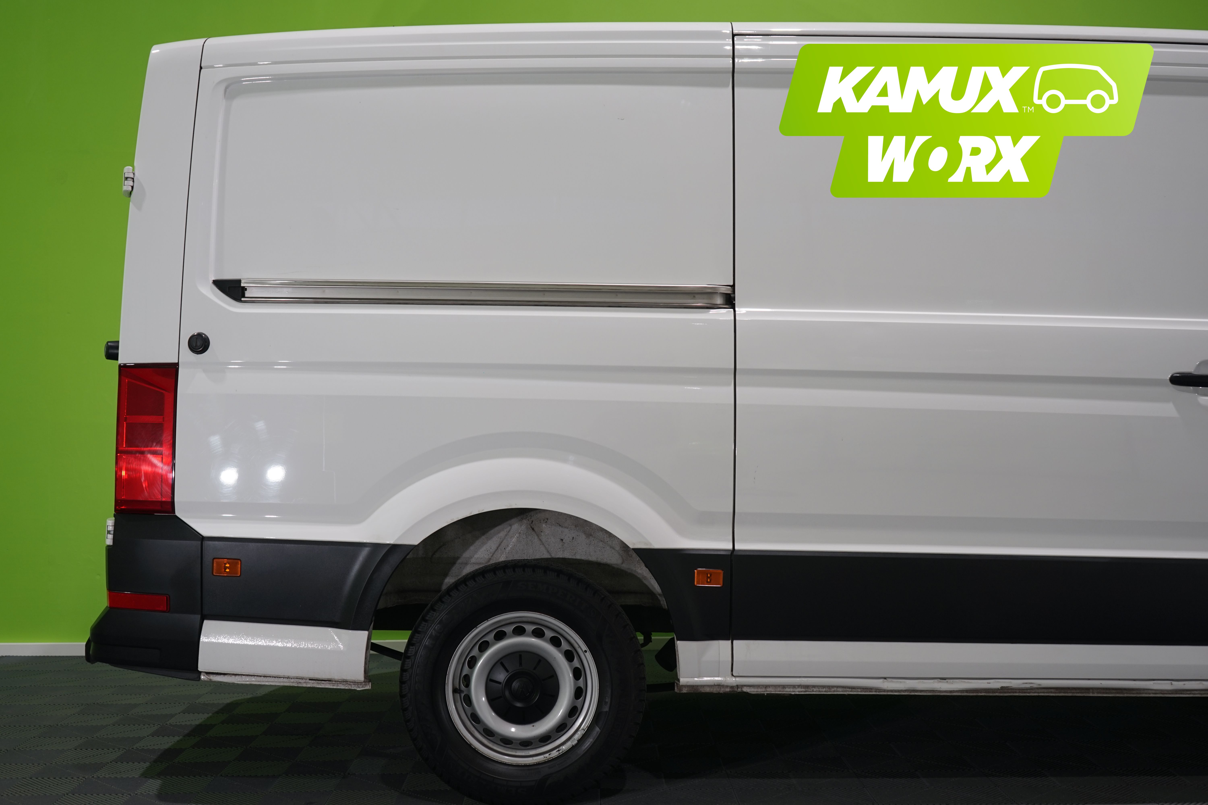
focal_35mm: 41
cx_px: 604
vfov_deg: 32.6
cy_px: 402
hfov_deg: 47.4
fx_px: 1376
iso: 250
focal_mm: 41
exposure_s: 1/25
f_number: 5.6
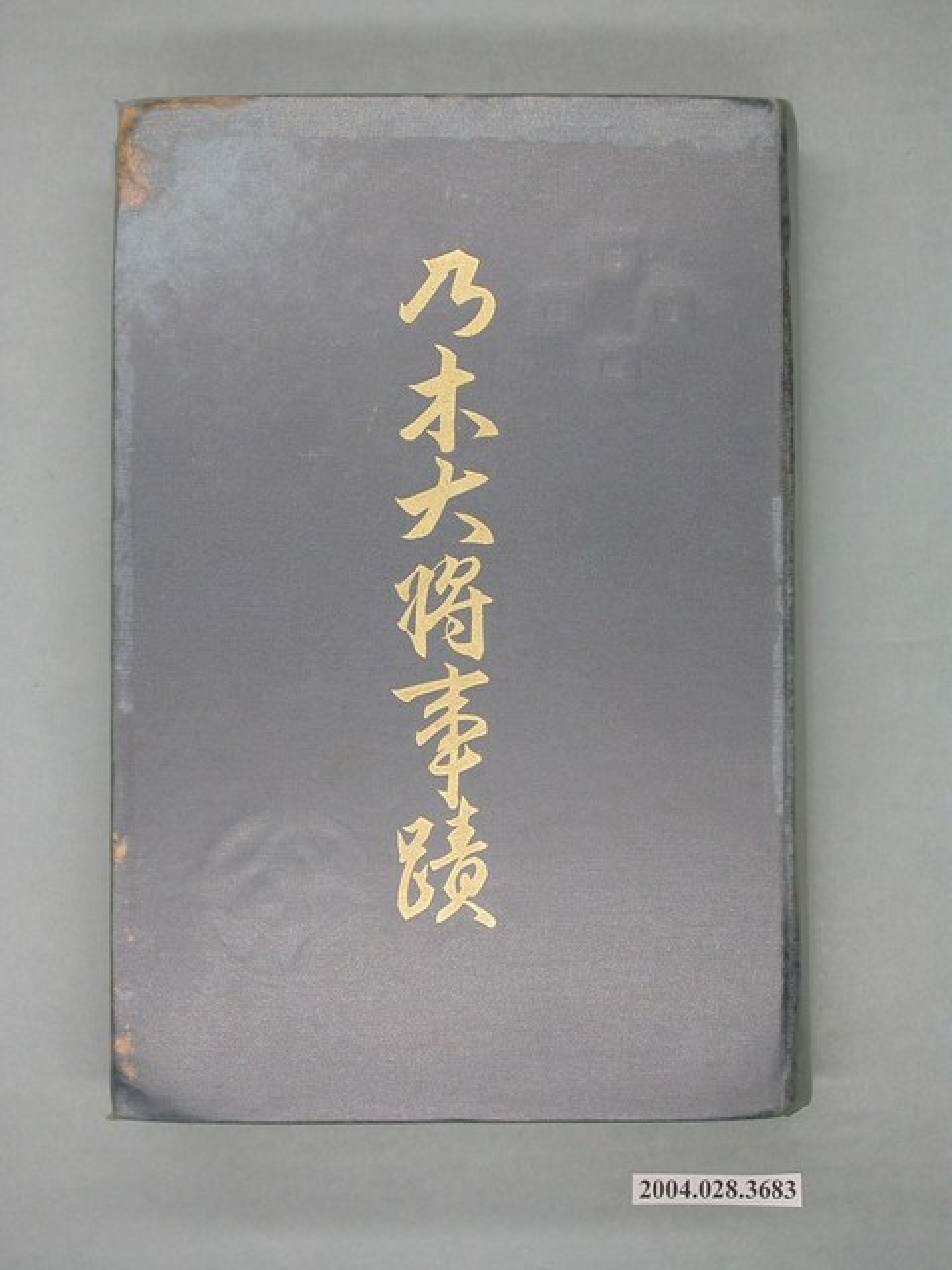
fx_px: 2090
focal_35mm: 57
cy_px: 635
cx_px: 476
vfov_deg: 33.8
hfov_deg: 25.7
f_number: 3
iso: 100
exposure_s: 1/52.2
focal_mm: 11.8
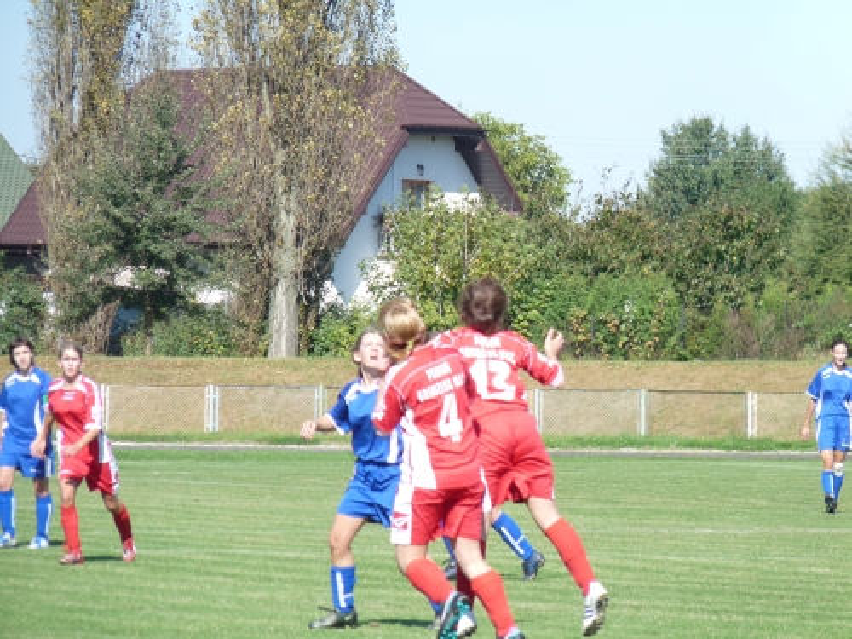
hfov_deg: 6.6
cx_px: 426
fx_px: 7433
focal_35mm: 302
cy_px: 320
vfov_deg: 4.9
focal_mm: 53.7
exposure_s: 1/1000
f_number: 3.7
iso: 160
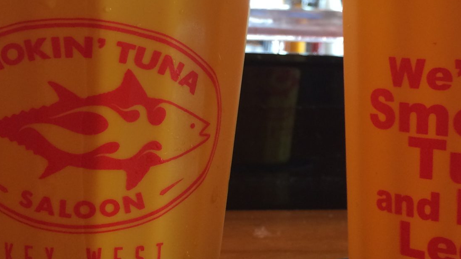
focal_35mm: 59
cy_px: 115
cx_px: 272
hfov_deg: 35.3
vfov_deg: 20.4
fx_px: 721
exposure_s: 1/30
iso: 100
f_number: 2.2
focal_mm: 4.15
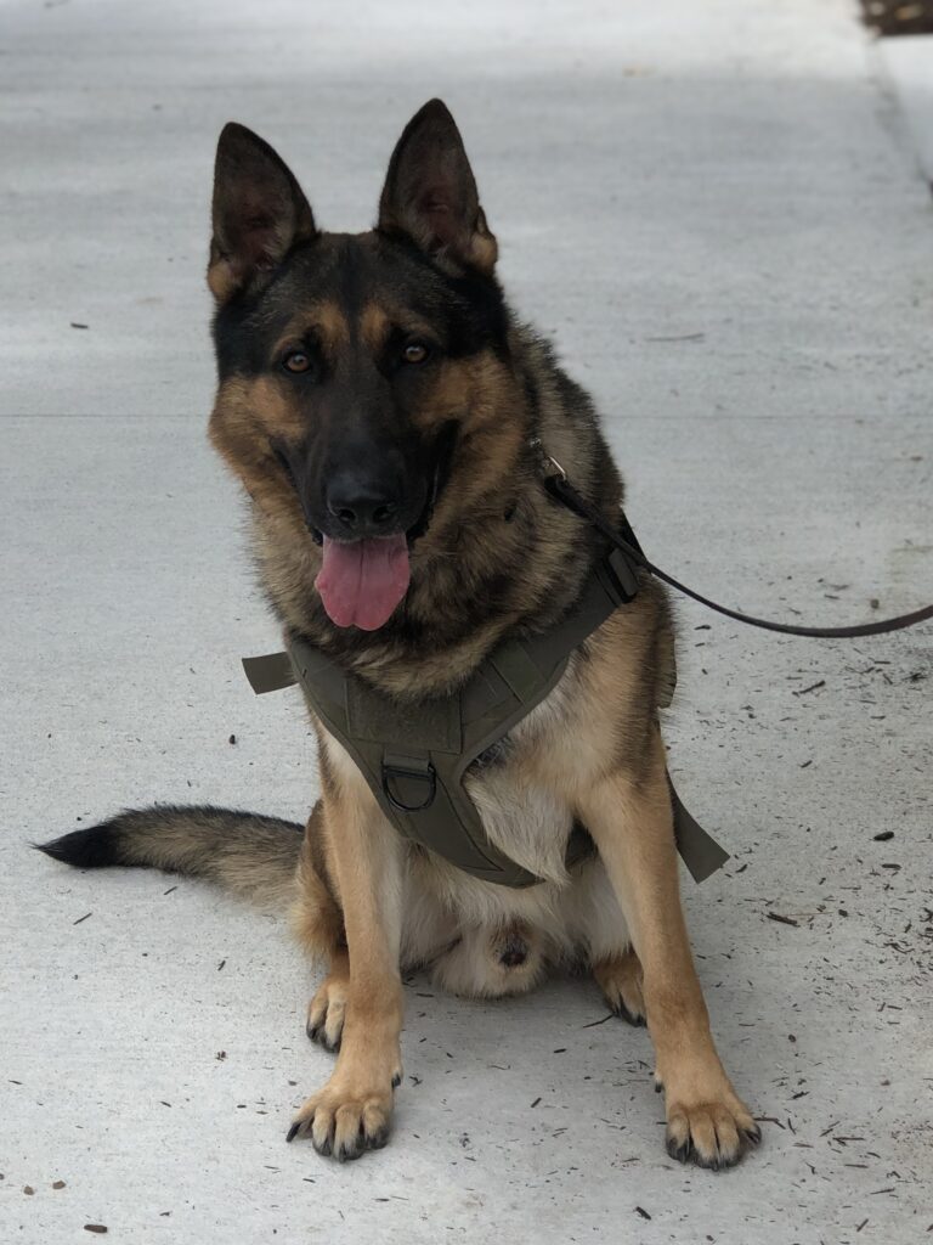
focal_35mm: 57
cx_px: 466
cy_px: 622
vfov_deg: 33.8
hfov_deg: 25.7
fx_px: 2048
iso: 20
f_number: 2.8
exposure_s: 1/200
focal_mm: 6.6
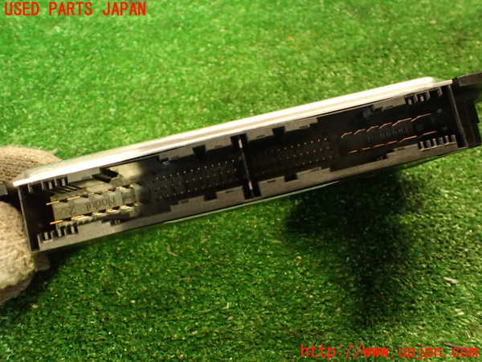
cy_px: 181
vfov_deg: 46.8
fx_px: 418
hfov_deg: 60.0
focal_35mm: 30
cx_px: 241
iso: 640
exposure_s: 1/30
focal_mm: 5.4
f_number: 2.3
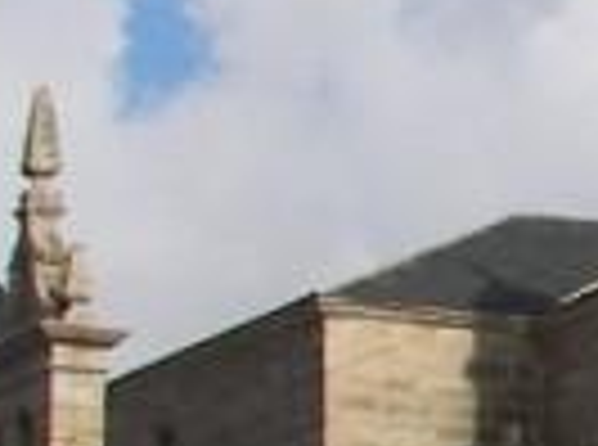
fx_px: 4790
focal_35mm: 278
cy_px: 514
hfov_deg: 6.9
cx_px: 1156
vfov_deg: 5.3
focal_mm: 6
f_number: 4
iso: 50
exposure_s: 1/800
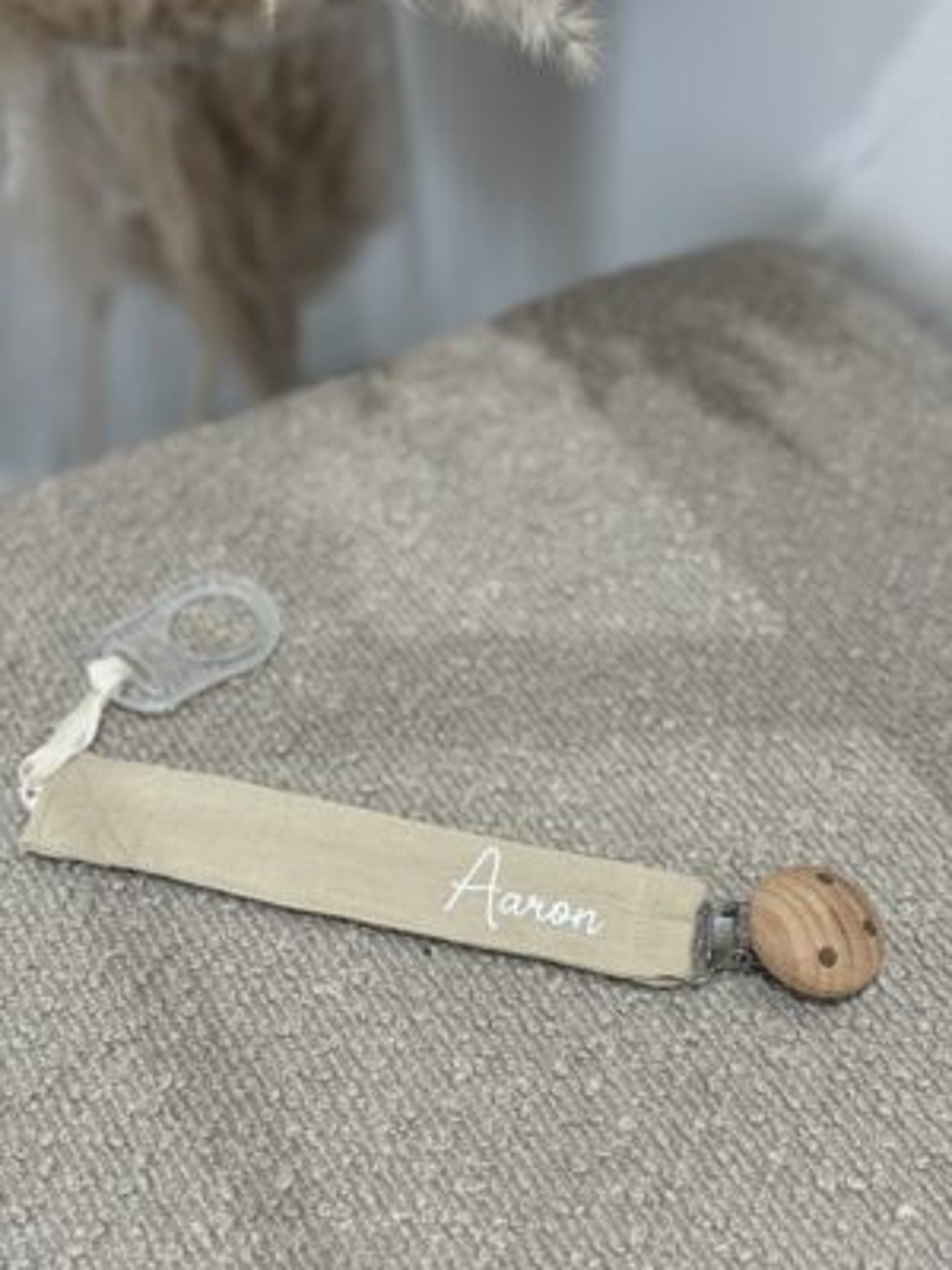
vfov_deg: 39.7
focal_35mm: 48
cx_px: 476
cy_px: 635
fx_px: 1760
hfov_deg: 30.3
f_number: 1.78
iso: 100
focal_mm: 6.76
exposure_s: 1/48
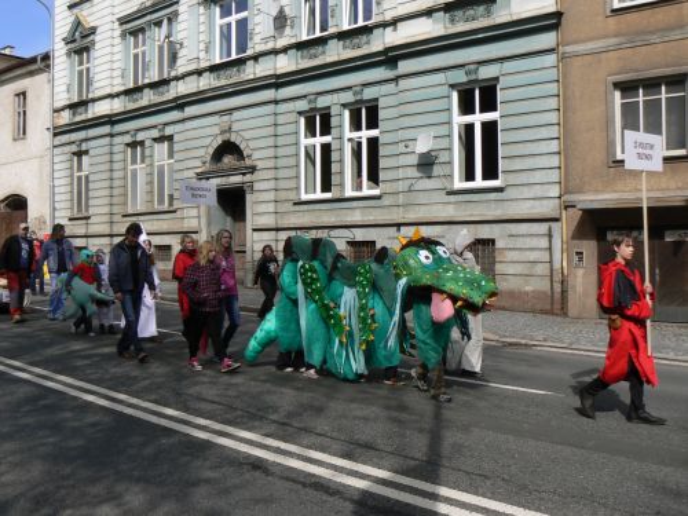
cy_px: 258
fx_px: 716
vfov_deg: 39.7
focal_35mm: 36
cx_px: 344
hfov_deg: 51.4
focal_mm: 6
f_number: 7.1
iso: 80
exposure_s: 1/500
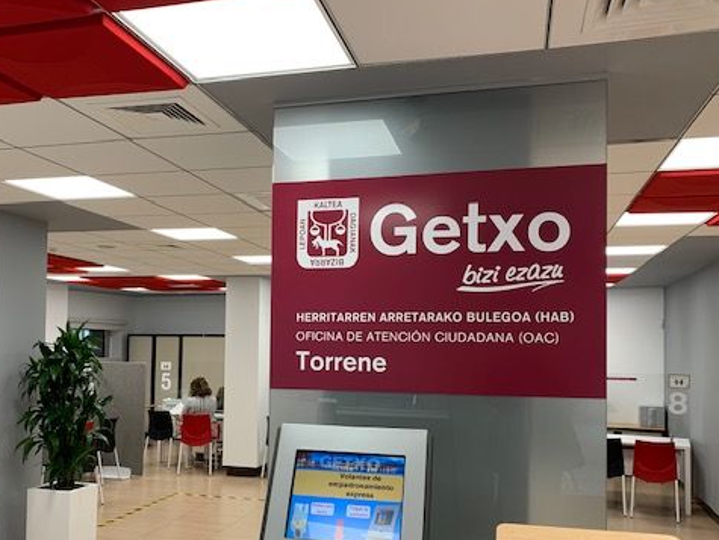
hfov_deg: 52.3
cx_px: 295
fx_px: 728
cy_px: 325
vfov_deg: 40.6
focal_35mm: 35
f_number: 1.8
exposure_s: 1/121
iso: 80
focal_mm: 4.25
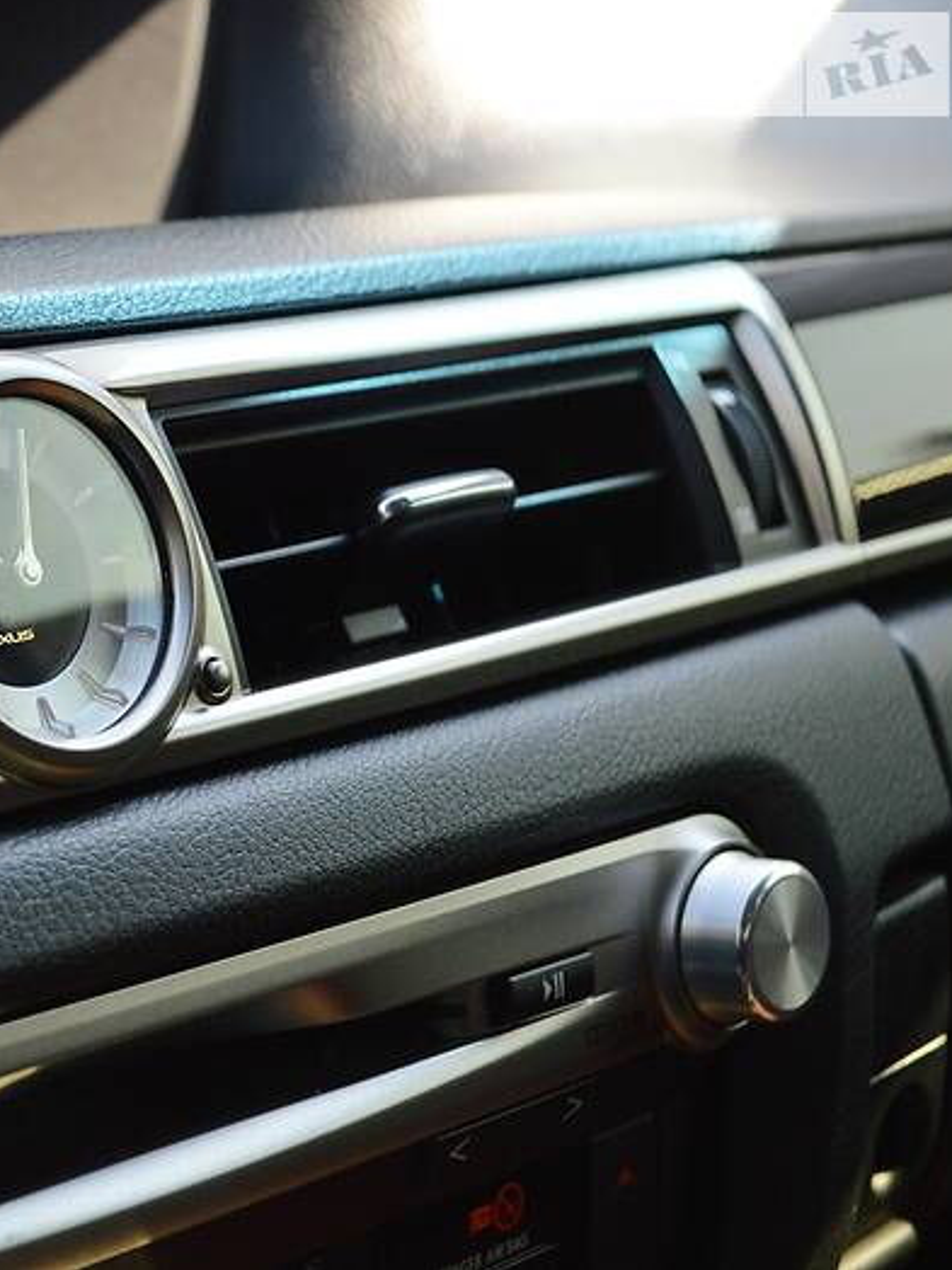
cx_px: 17
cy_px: 628
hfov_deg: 16.5
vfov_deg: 22.3
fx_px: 3227
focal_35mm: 88
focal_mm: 40
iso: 360
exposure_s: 1/125
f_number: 5.6
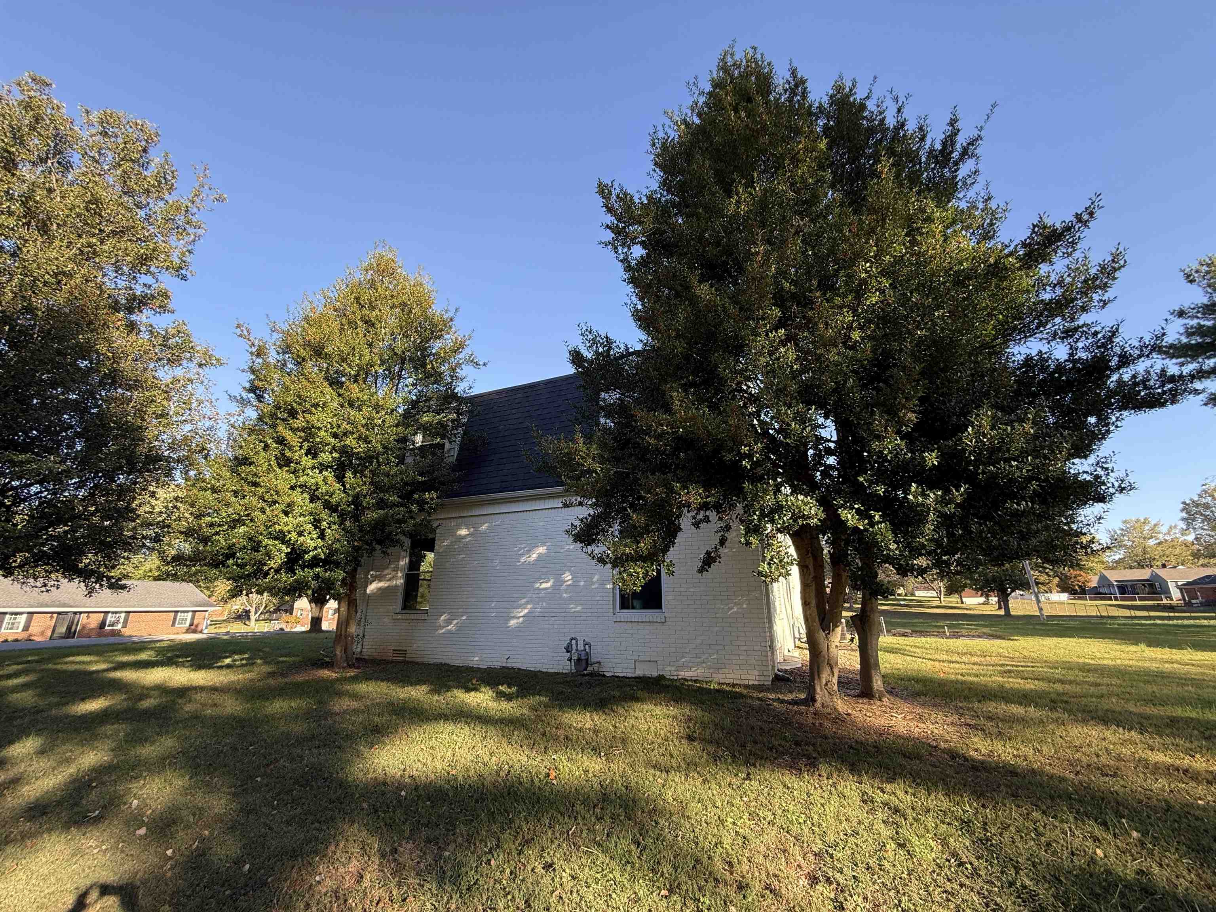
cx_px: 608
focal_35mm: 14
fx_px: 492
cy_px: 456
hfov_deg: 102.1
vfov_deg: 85.7
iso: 64
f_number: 2.2
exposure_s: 1/242
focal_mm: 2.22
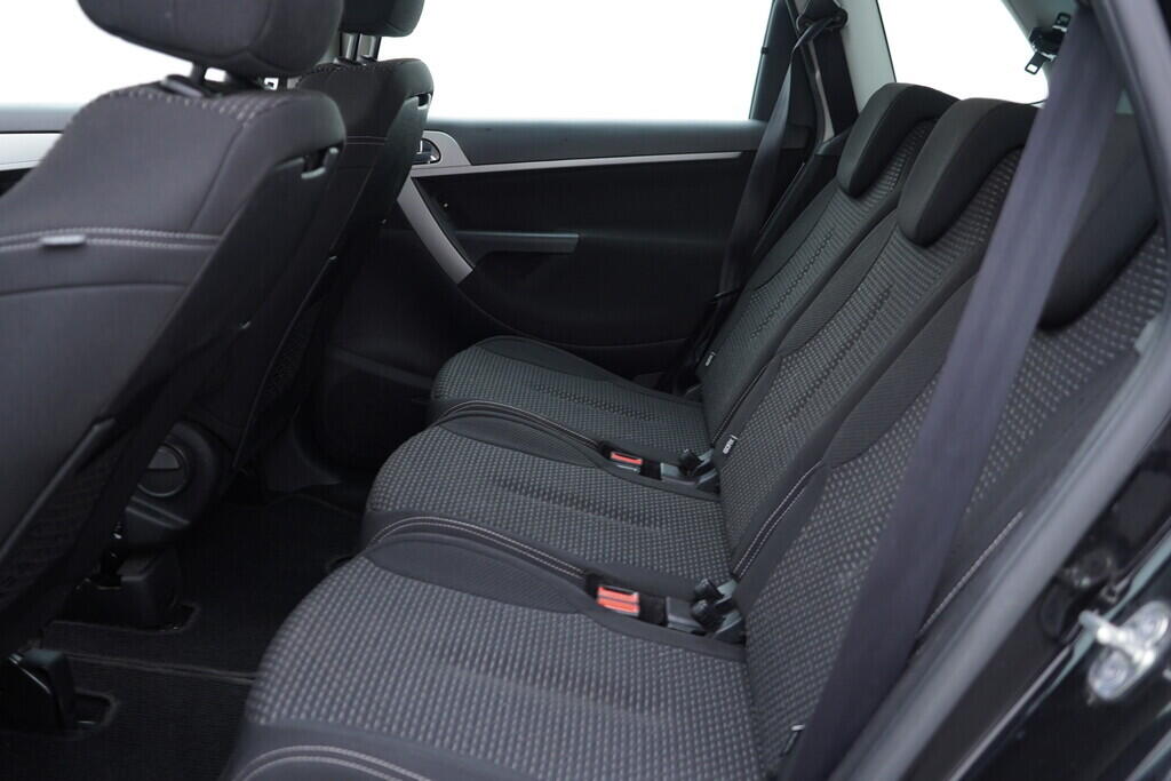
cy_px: 390
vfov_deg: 36.9
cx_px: 586
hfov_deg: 53.1
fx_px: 1171
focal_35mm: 36
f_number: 2.8
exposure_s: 1/40
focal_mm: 24
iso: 250
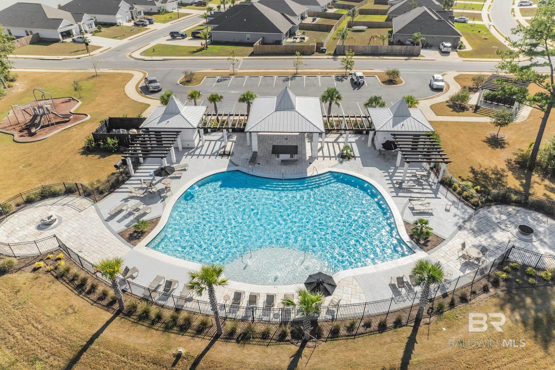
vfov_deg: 57.2
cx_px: 278
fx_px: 339
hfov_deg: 78.6
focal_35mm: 22
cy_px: 185
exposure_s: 1/100
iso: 100
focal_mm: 8.38
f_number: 2.8
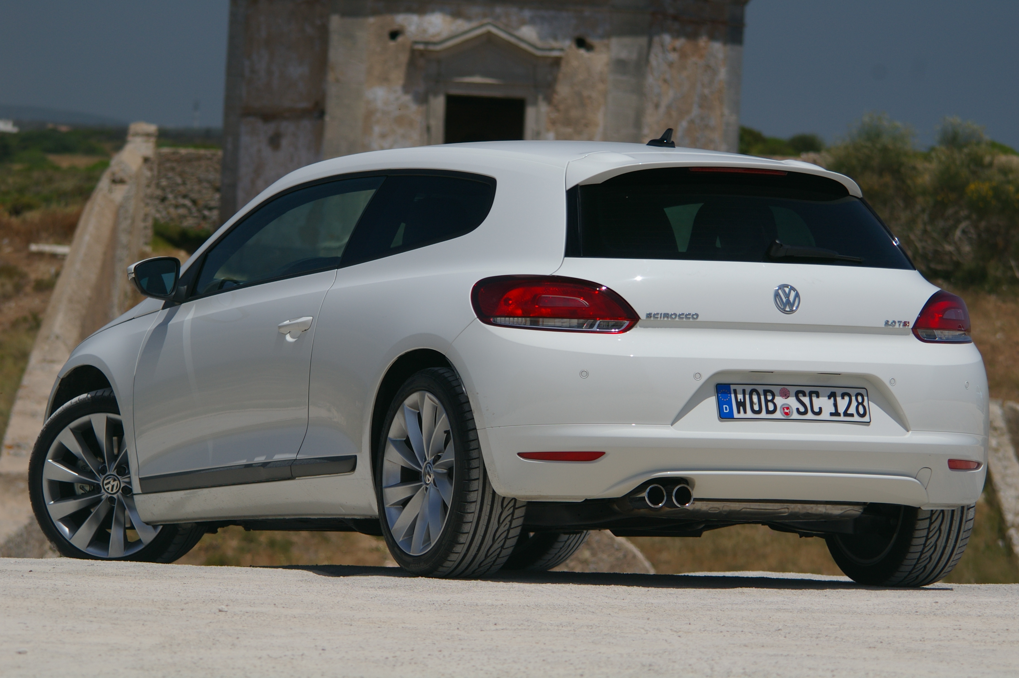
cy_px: 339
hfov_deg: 10.7
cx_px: 510
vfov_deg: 7.1
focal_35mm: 192
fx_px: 5430
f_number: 6.7
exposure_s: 1/750
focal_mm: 128
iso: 200
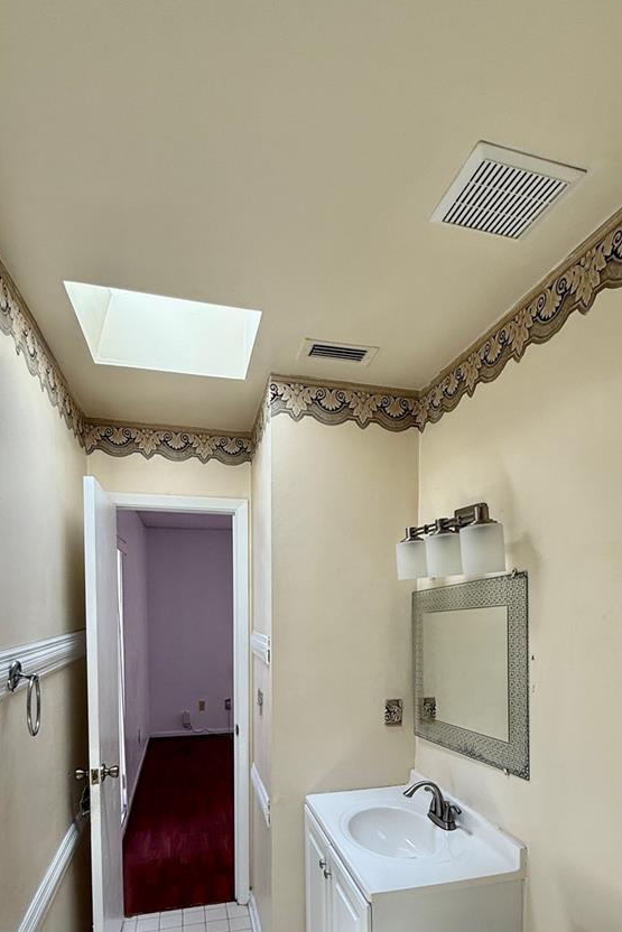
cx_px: 336
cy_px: 643
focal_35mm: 21
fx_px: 544
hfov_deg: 59.4
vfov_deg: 77.8
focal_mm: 2.22
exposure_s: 1/101
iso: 64
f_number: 2.2
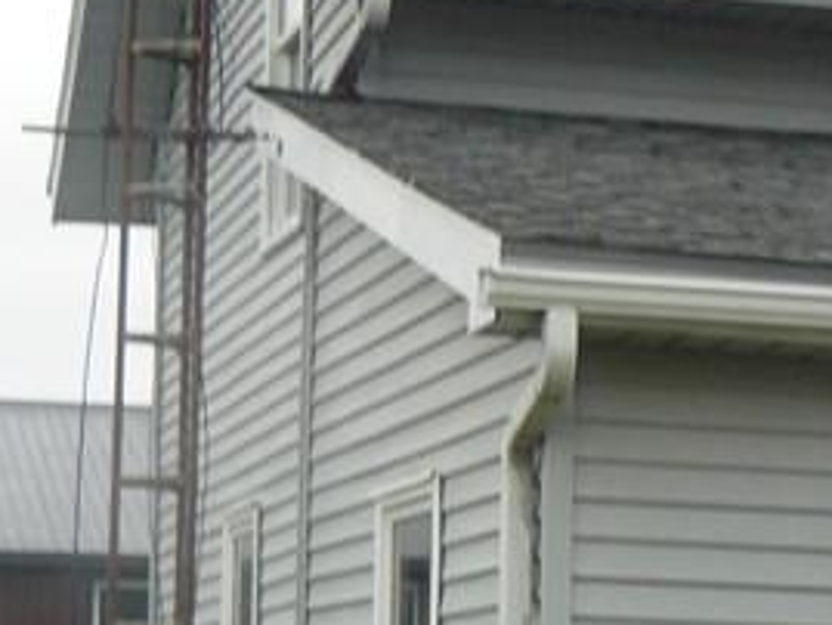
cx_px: 912
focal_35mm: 137
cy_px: 653
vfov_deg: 10.7
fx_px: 3294
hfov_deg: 14.1
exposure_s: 1/100
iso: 100
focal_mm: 6
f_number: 4
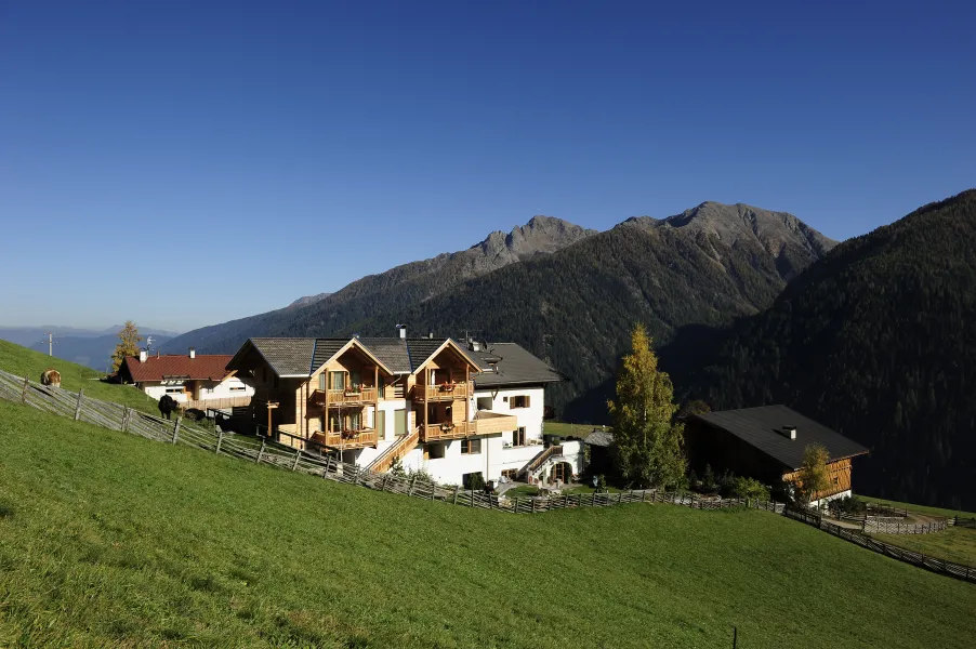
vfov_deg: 53.1
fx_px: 650
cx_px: 488
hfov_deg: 73.8
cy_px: 324
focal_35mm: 24
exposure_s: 1/500
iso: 200
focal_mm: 24
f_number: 10
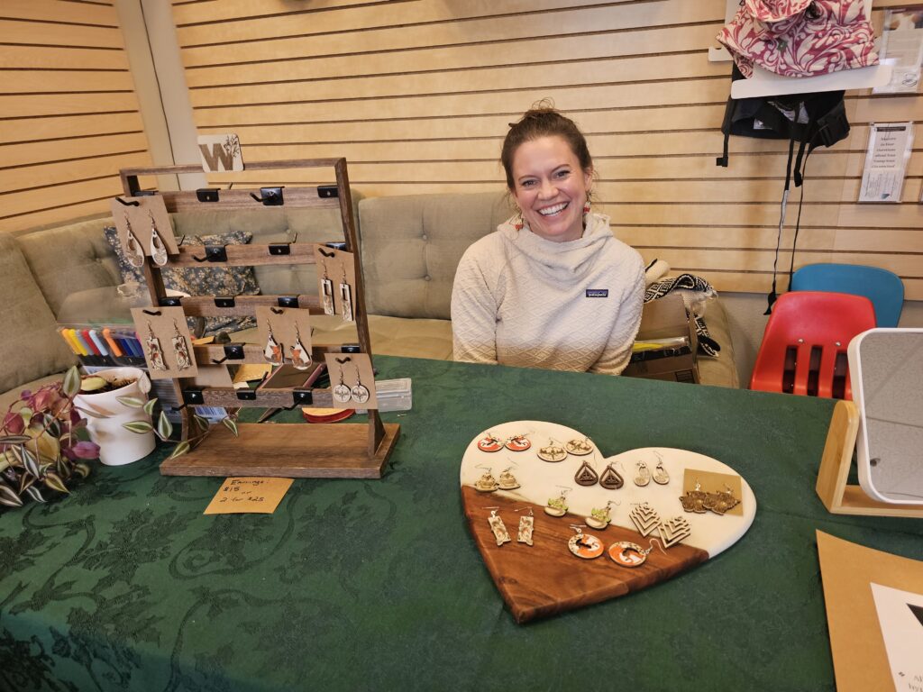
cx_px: 462
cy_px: 346
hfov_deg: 73.9
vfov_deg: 58.9
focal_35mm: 23
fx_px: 613
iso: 250
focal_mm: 6.3
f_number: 1.7
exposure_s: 1/207
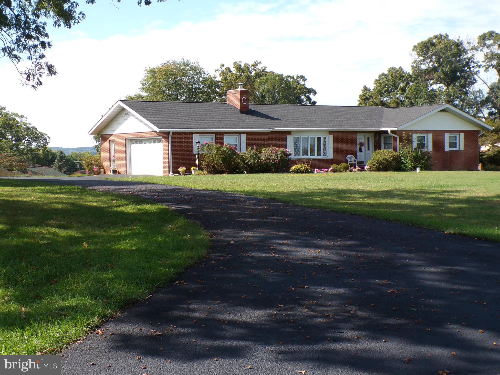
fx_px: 708
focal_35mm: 49
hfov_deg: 38.9
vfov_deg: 29.7
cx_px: 250
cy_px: 188
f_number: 5.3
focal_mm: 8.7
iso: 100
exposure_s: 1/200
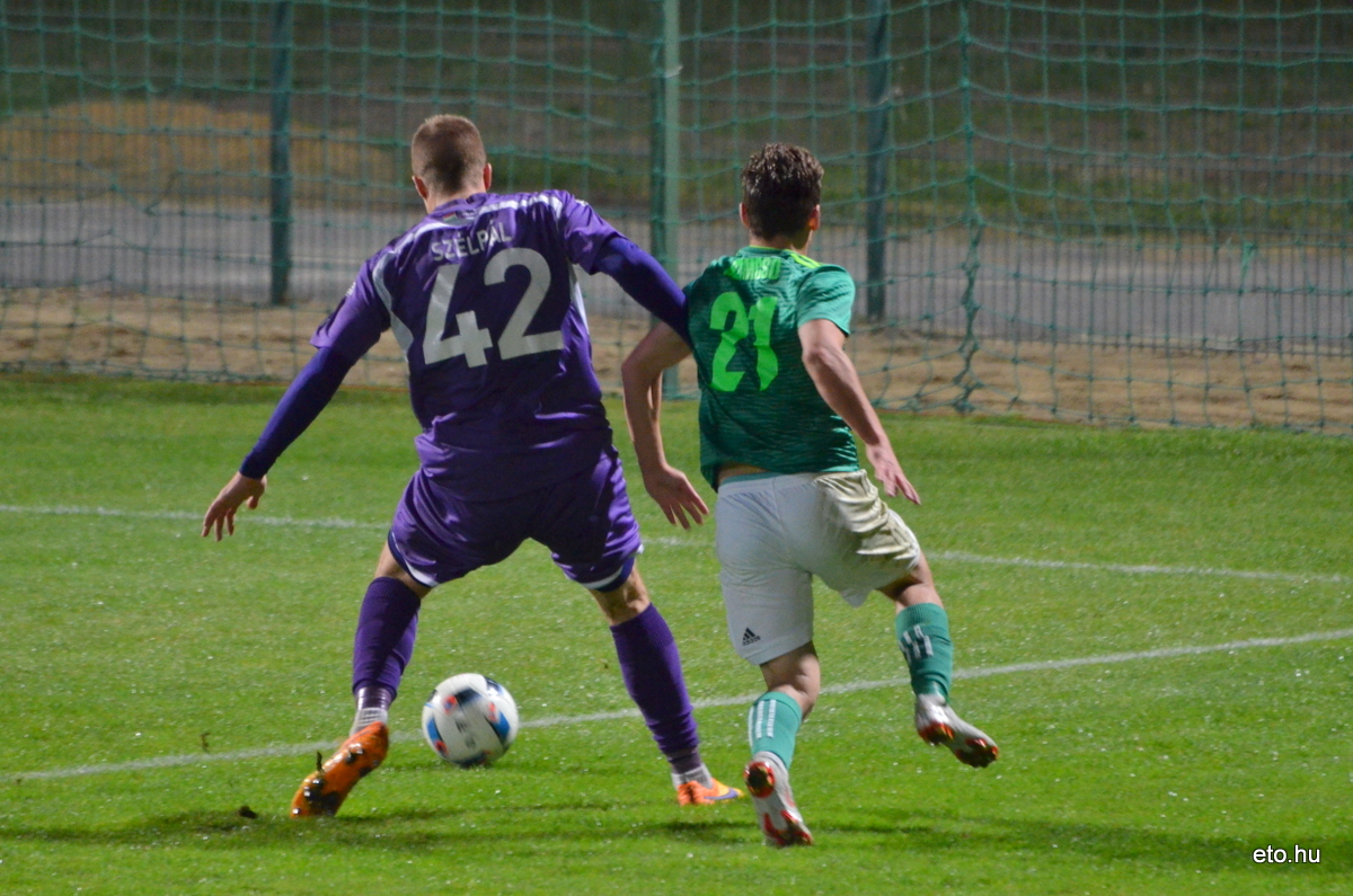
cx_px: 676
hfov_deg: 4.6
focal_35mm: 450
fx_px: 16879
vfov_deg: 3.0
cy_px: 448
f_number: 5.6
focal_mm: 300
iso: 2500
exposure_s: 1/250
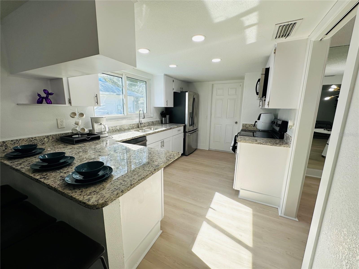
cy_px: 134
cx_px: 180
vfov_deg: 85.7
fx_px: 145
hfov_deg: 102.1
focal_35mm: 14
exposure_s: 1/145
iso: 40
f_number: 2.2
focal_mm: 2.22
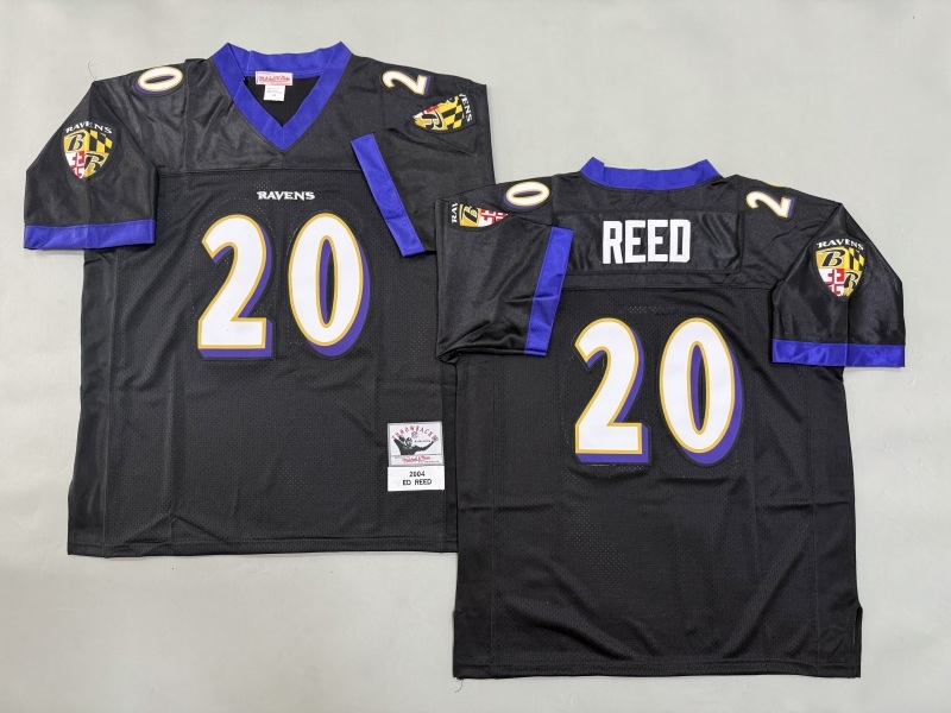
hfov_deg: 71.6
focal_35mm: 24
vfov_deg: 56.8
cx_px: 476
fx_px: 659
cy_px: 356
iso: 200
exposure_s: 1/50
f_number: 1.78
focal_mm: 6.76
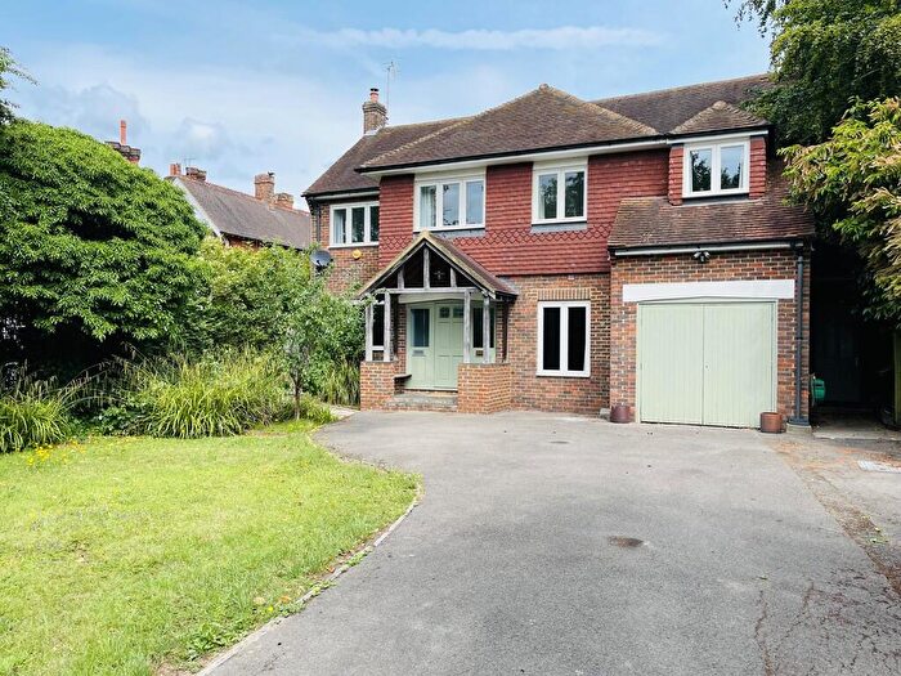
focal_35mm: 26
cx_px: 450
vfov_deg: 53.1
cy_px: 338
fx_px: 677
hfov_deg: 67.3
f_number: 1.6
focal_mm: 5.1
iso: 32
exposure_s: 1/1767
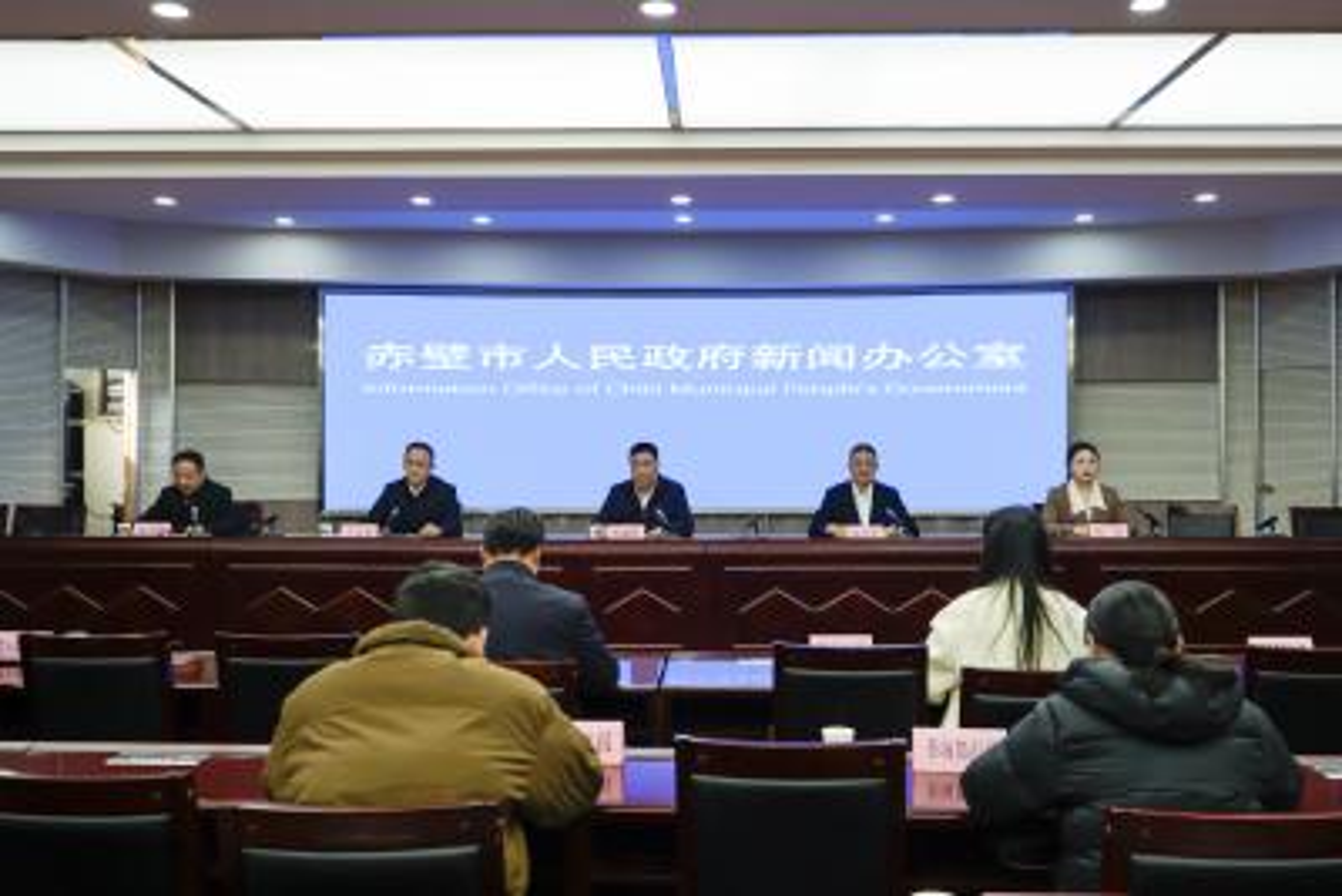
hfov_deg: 57.2
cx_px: 671
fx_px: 1231
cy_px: 448
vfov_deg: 40.0
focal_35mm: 33
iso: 100
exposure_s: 1/60
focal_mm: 33
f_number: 4
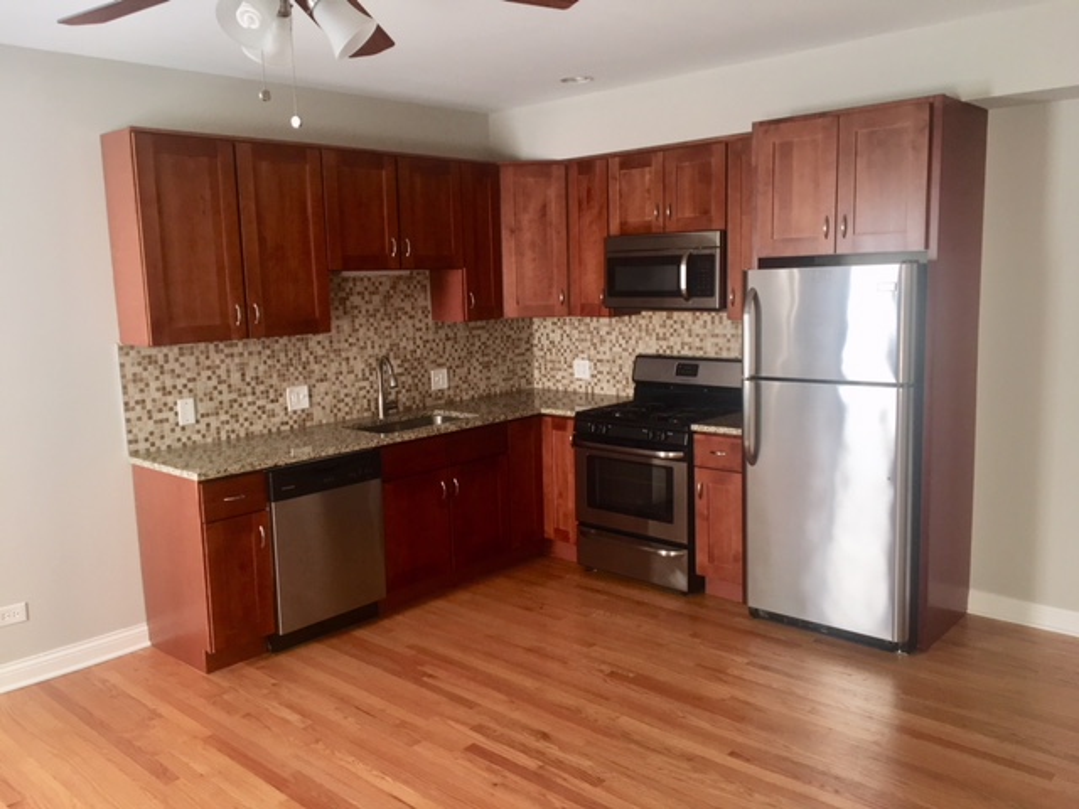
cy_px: 404
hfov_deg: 61.7
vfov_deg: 48.2
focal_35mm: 29
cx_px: 540
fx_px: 904
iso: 40
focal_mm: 4.15
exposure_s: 1/30
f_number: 2.2
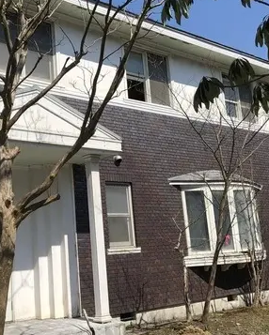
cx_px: 80
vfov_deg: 38.0
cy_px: 151
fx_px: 487
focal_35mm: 49
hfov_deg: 30.5
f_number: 1.8
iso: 20
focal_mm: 4
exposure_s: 1/2667
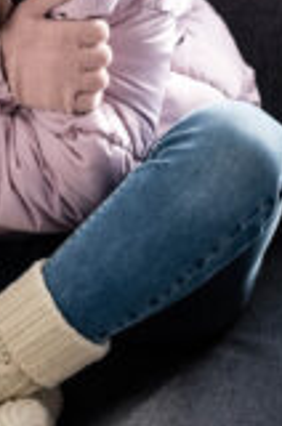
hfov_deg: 7.0
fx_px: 2218
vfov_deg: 10.8
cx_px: -287
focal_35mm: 188
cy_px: -40
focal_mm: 50
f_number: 3.5
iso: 160
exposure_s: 1/200
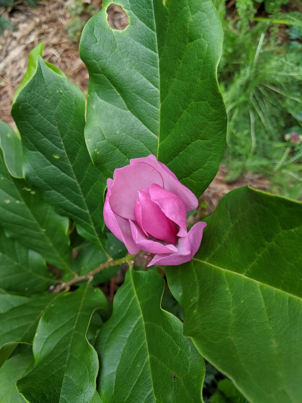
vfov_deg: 65.3
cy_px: 202
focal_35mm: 27
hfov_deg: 51.4
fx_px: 314
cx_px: 151
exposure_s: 1/125
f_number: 1.8
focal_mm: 4.44
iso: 40
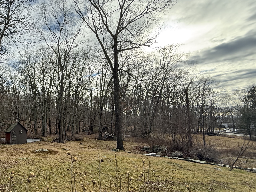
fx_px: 170
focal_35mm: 23
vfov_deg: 58.5
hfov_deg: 68.1
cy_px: 114
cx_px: 58
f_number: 2.2
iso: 50
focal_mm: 2.22
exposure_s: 1/1033
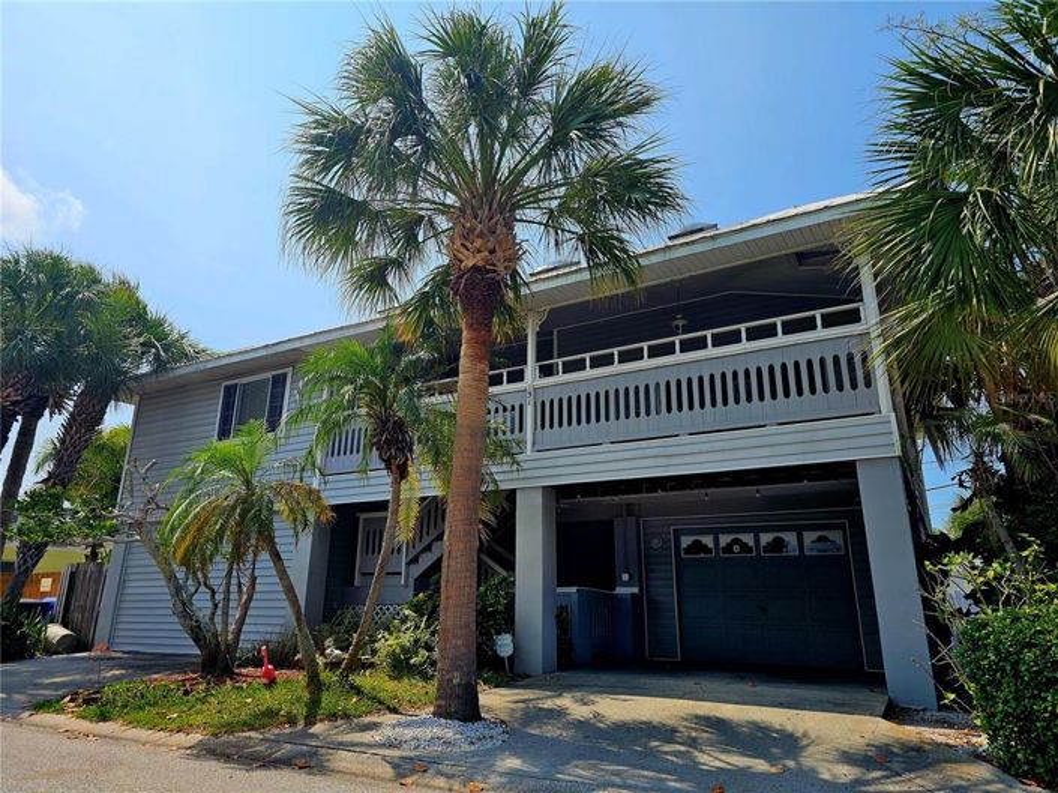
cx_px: 529
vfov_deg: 58.8
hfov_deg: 74.0
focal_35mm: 23
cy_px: 396
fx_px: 703
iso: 10
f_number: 1.7
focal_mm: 6.3
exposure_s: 1/1111
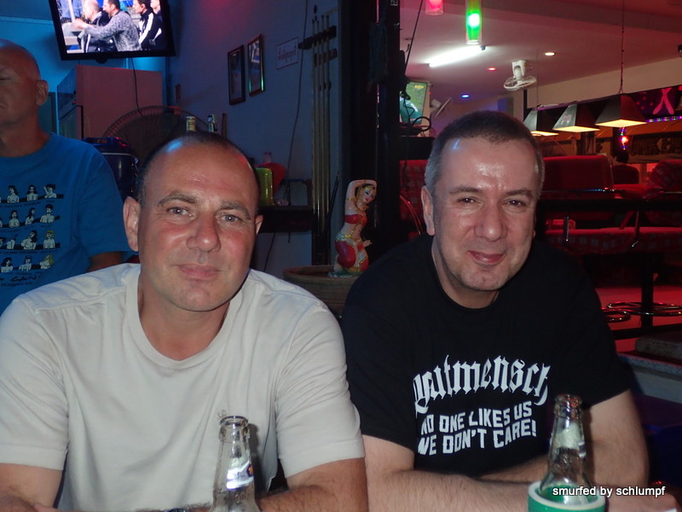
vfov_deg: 37.7
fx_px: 749
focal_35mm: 38
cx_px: 341
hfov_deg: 49.0
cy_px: 256
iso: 320
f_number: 2.7
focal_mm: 6.86
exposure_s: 1/40
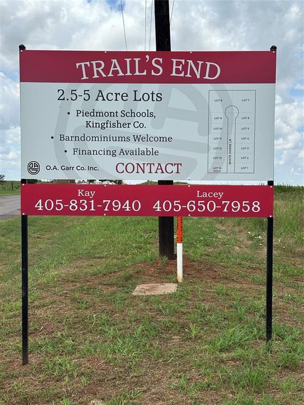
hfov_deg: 30.3
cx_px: 152
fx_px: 562
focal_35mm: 48
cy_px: 202
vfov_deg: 39.7
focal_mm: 6.86
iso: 64
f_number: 1.78
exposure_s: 1/4367
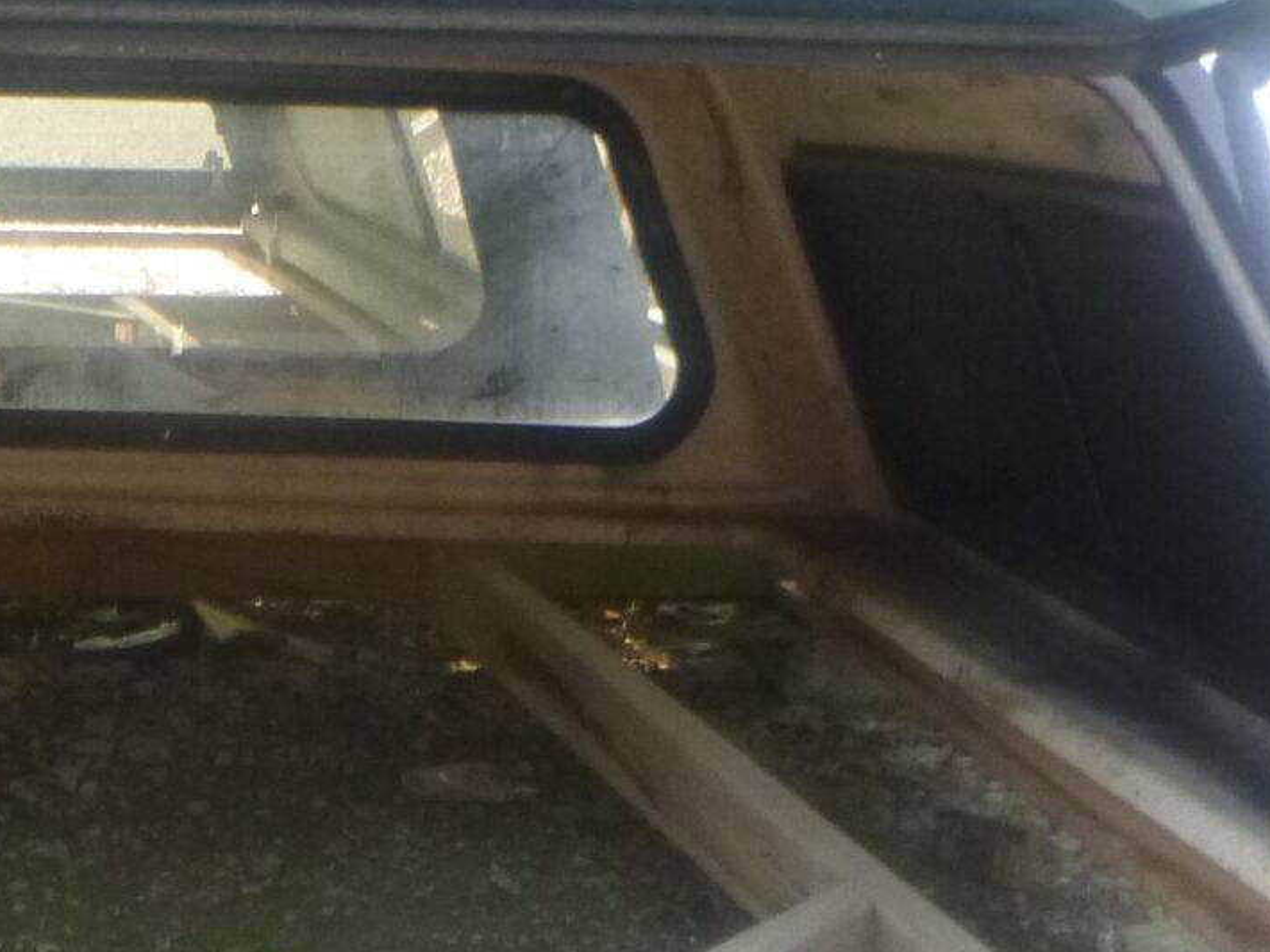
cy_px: 370
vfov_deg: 16.4
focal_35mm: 90
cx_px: 121
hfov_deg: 21.3
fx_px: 3301
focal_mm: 4.5
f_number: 3.9
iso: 200
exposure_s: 1/60
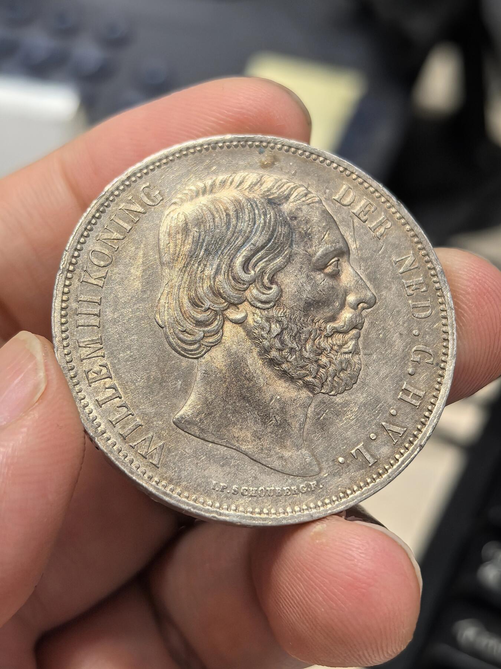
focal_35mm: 54
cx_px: 250
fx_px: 1042
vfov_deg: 35.5
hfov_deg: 27.0
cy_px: 334
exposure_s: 1/100
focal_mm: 6.98
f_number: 2
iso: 320
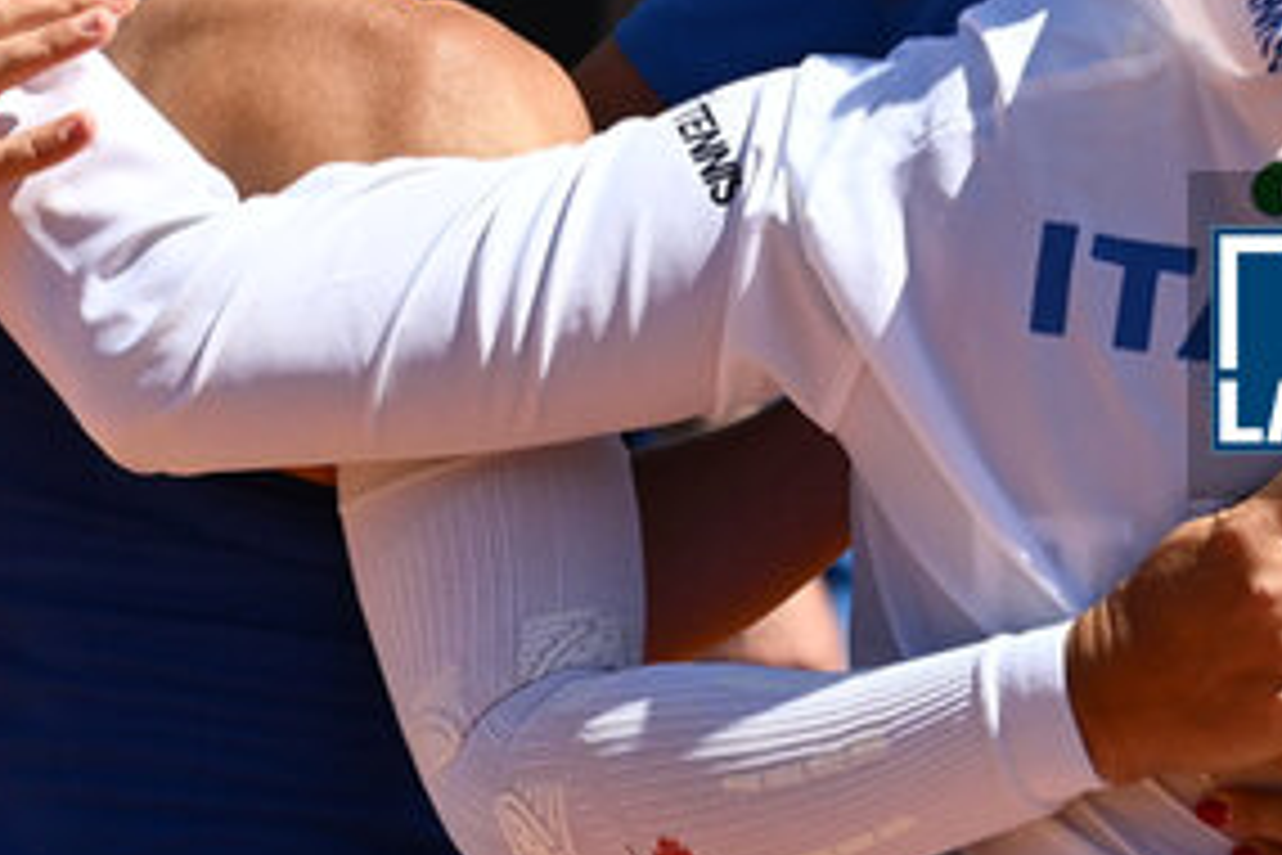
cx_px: 1628
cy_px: 292
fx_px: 23003
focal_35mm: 646
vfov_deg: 2.1
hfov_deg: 3.2
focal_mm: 180
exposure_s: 1/2000
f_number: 8
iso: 560
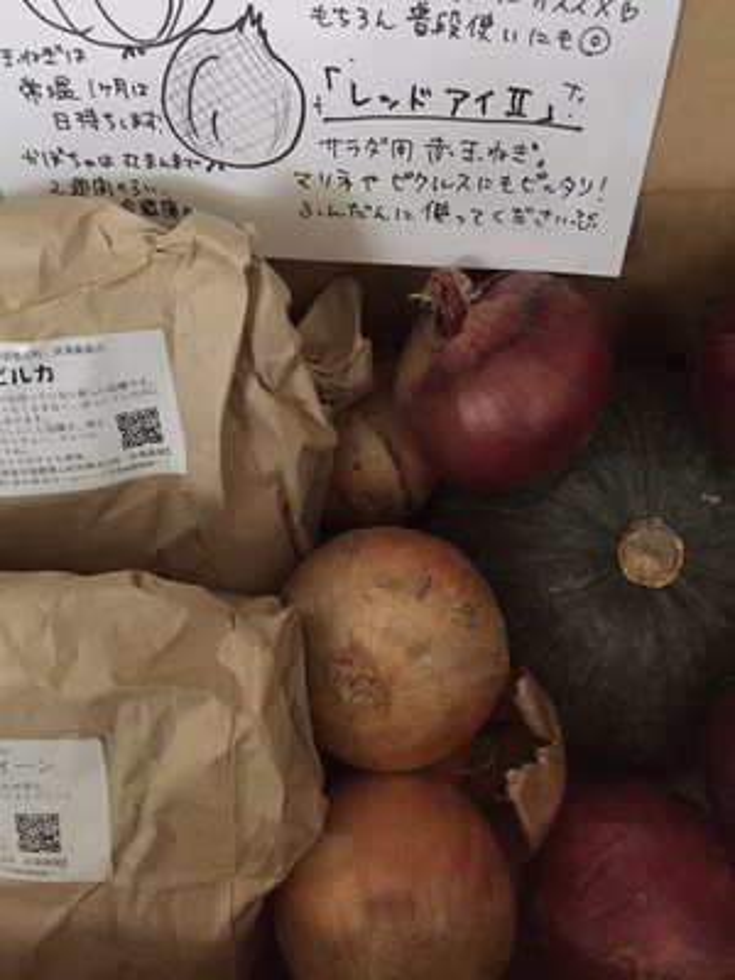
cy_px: 490
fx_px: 821
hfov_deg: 48.2
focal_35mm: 29
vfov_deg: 61.7
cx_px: 368
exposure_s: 1/15
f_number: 2.2
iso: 500
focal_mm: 4.15
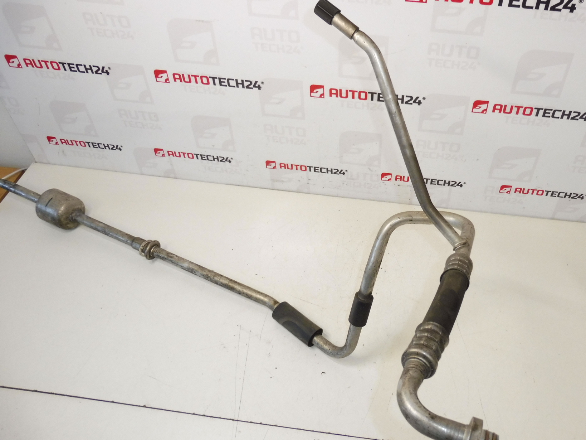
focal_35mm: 30
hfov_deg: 59.2
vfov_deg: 46.8
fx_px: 508
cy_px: 234
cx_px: 365
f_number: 3.5
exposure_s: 1/100
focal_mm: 4.3
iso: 200
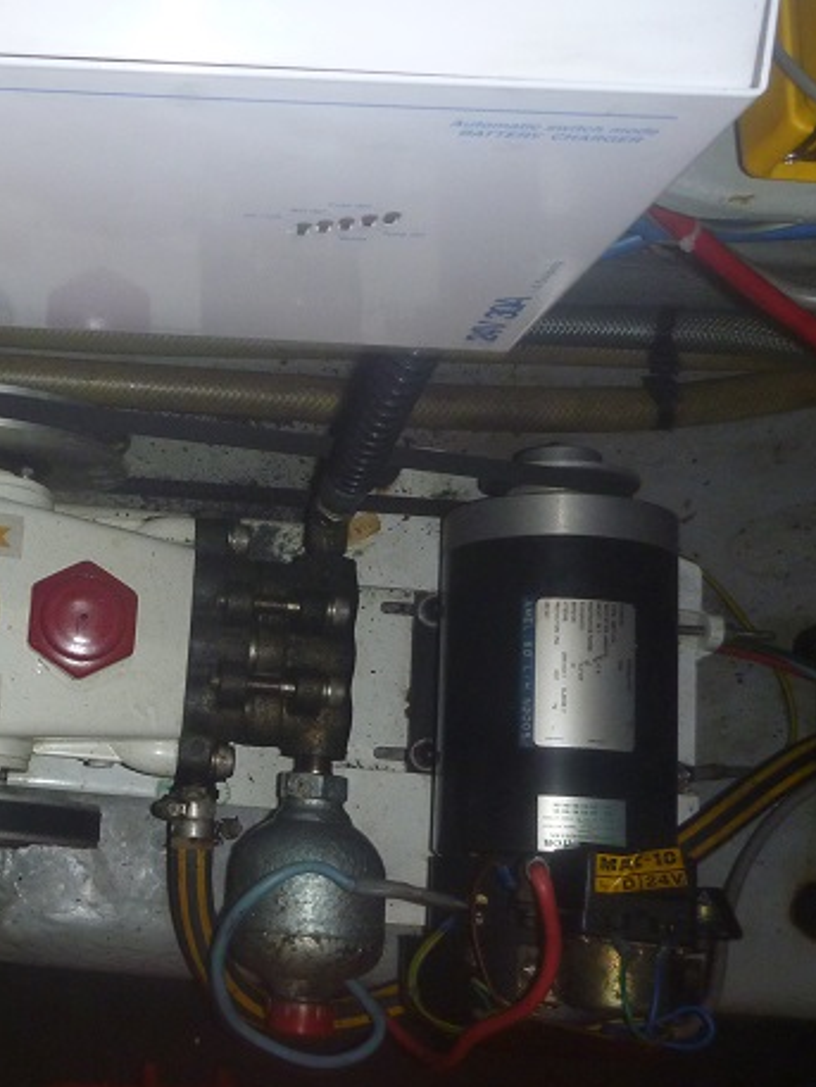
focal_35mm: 49
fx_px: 1539
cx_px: -7
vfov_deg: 38.9
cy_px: 592
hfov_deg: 27.9
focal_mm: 4.9
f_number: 3.3
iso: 200
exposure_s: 1/30
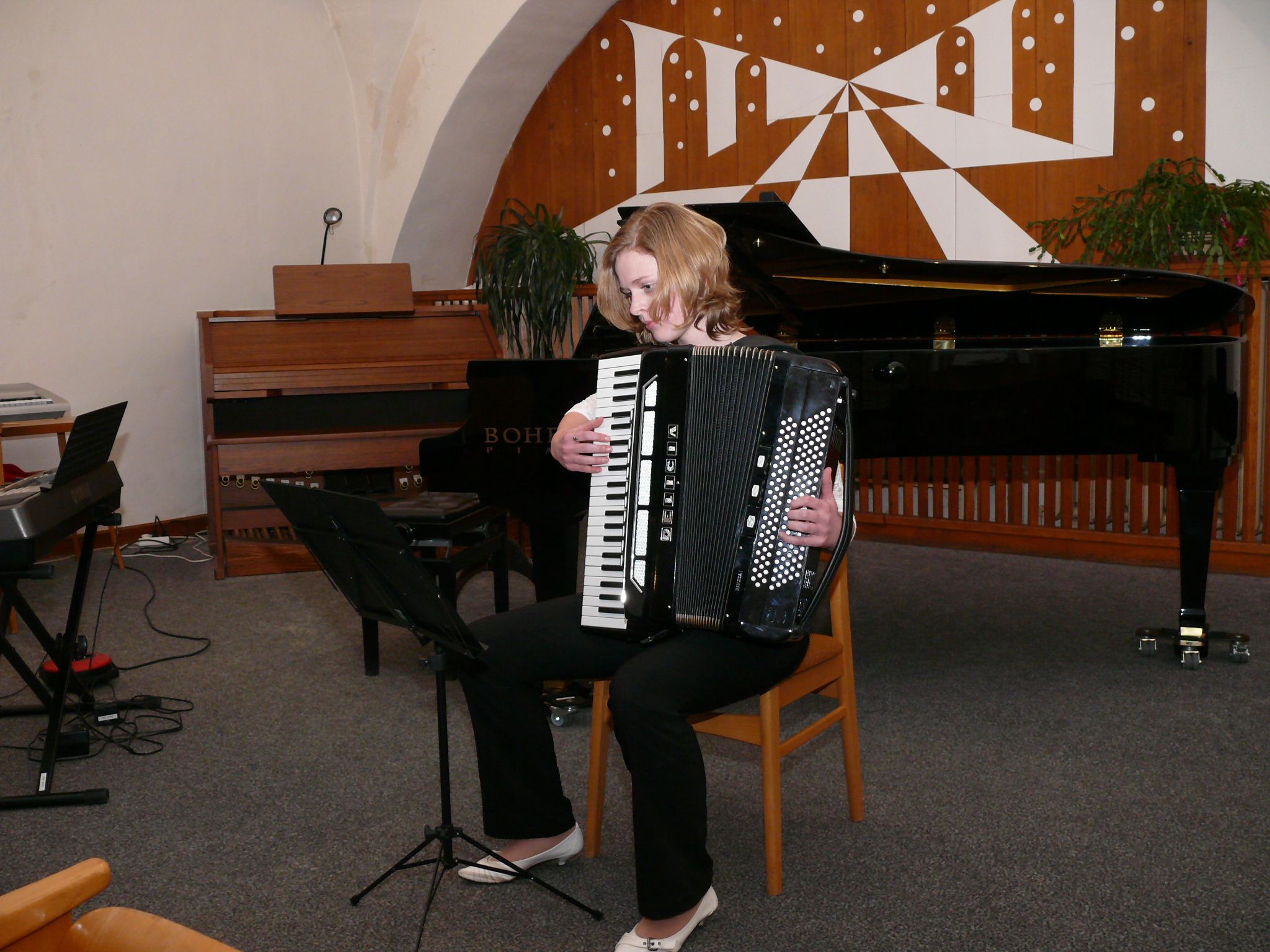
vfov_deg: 38.7
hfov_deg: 50.1
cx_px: 635
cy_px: 476
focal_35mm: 37
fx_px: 1357
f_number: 2.8
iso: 200
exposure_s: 1/50
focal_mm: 7.9
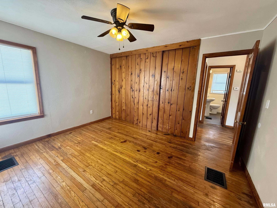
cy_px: 104
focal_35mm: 14
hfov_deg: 102.1
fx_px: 112
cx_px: 138
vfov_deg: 85.7
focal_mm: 2.22
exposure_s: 1/60
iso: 250
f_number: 2.2
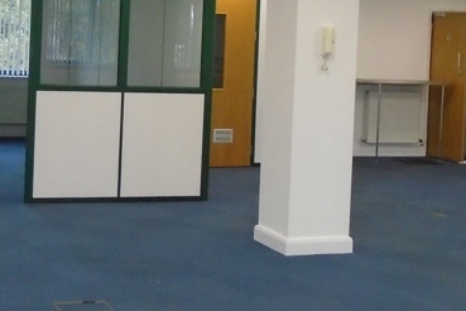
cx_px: 129
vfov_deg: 18.0
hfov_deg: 26.7
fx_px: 971
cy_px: 49
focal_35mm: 75
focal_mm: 4.6
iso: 500
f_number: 3.2
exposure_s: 1/125
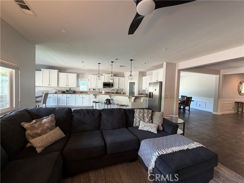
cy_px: 92
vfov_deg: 85.7
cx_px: 122
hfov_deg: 102.1
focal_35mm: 14
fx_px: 99
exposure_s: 1/60
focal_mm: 2.22
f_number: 2.2
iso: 200
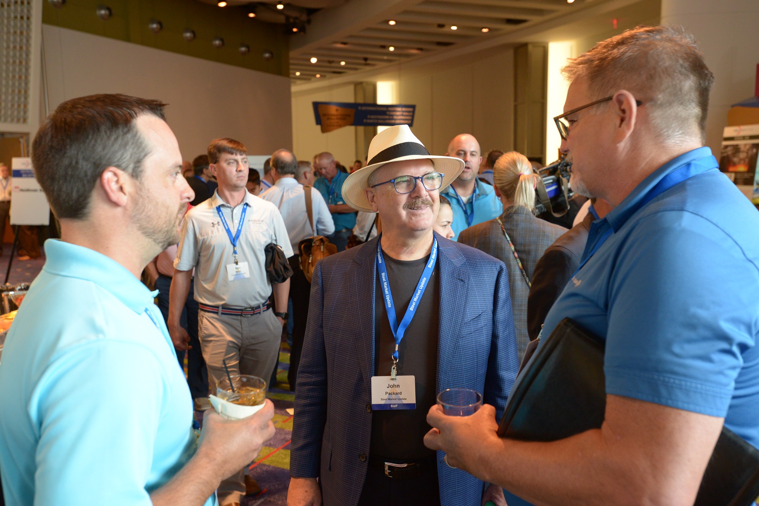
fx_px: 738
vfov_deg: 37.8
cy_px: 253
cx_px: 380
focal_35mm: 35
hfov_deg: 54.4
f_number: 5.6
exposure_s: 1/125
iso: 2000
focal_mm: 35
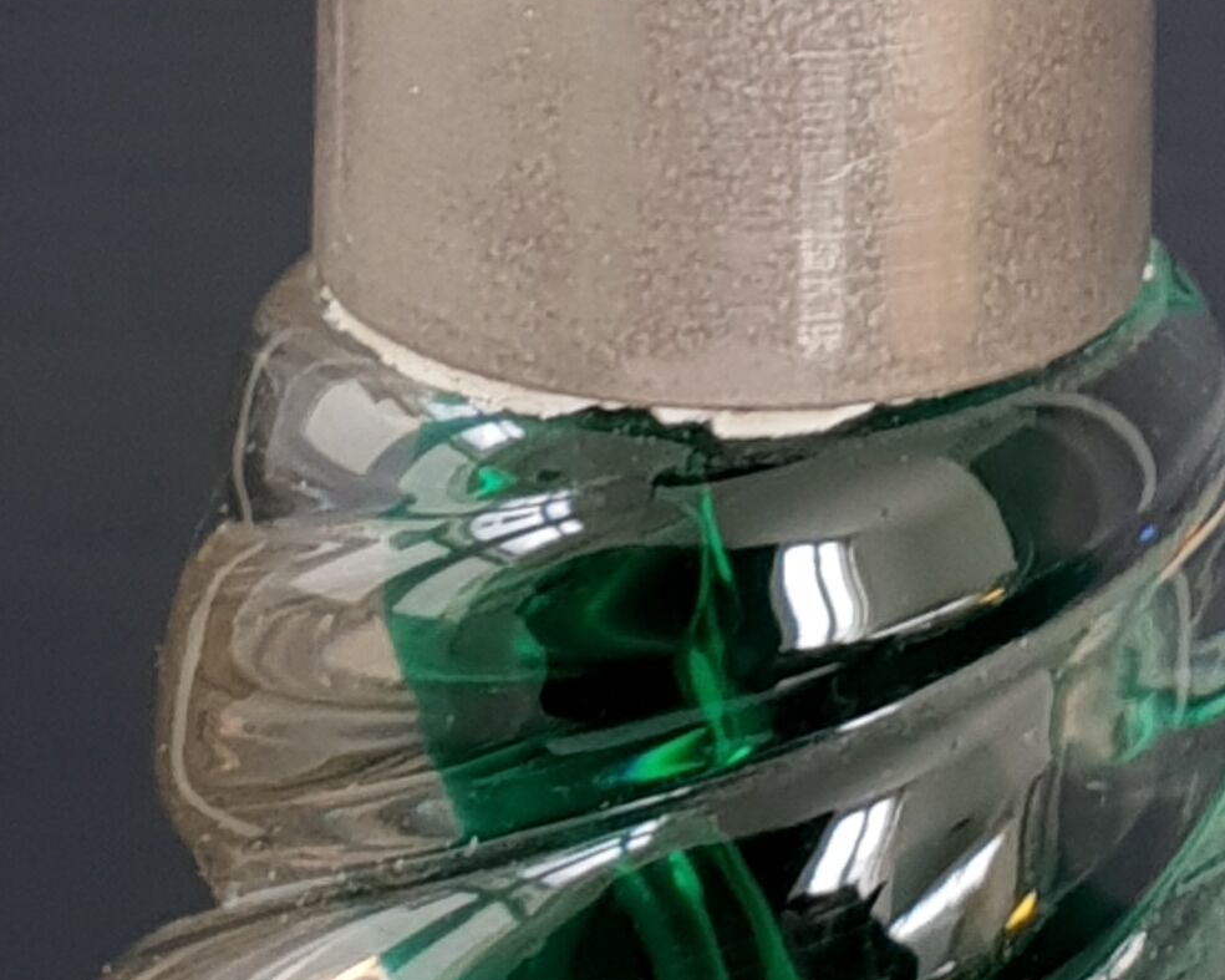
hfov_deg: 18.5
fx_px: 3770
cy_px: 71
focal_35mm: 104
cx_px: 677
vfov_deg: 14.6
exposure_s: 1/50
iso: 64
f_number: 2.4
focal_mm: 4.3
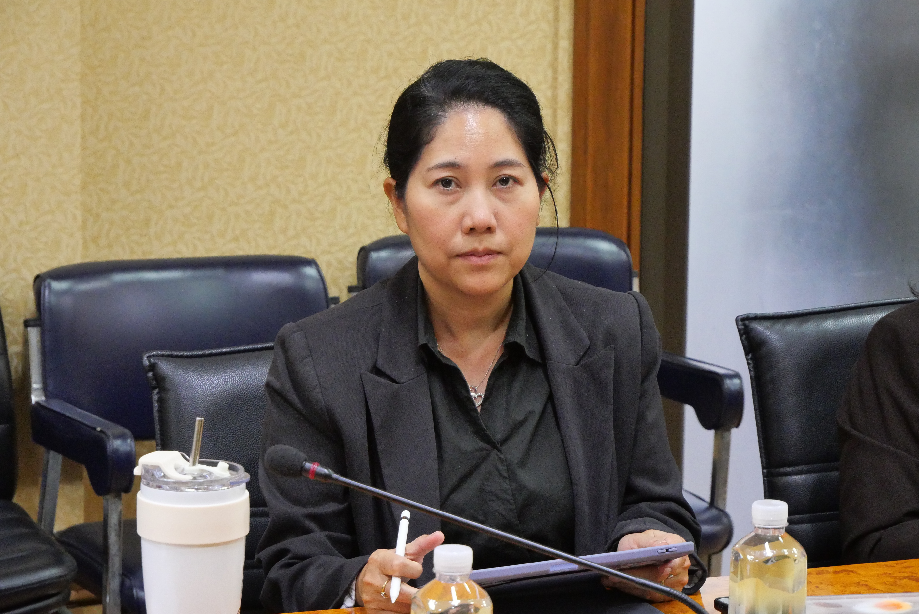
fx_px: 3167
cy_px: 307
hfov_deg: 16.5
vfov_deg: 11.1
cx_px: 460
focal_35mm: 124
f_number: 5.6
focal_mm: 60
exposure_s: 1/25
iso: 3200
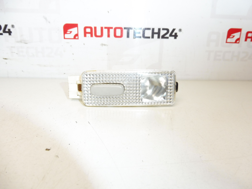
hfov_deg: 71.6
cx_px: 126
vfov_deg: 56.8
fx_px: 175
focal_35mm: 24
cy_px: 94
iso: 200
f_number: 3.5
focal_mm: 4.3
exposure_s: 1/250
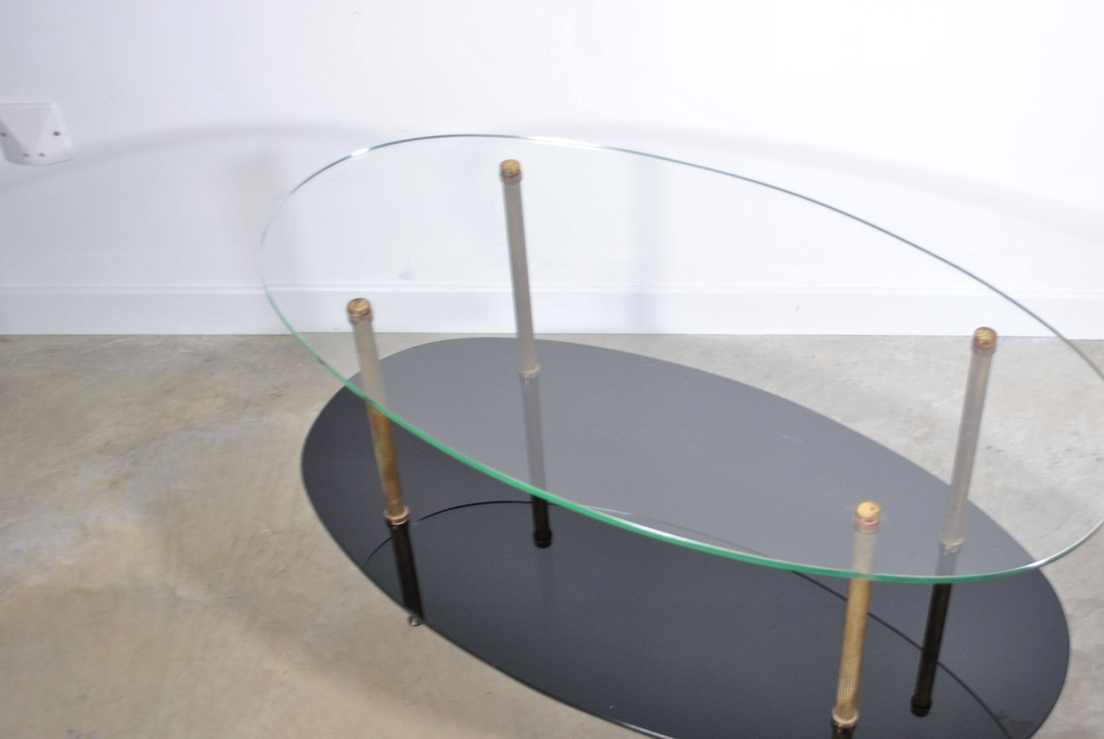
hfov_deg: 37.8
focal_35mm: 52
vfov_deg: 26.0
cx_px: 712
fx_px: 1597
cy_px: 443
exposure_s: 1/15
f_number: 4.2
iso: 200
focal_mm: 26
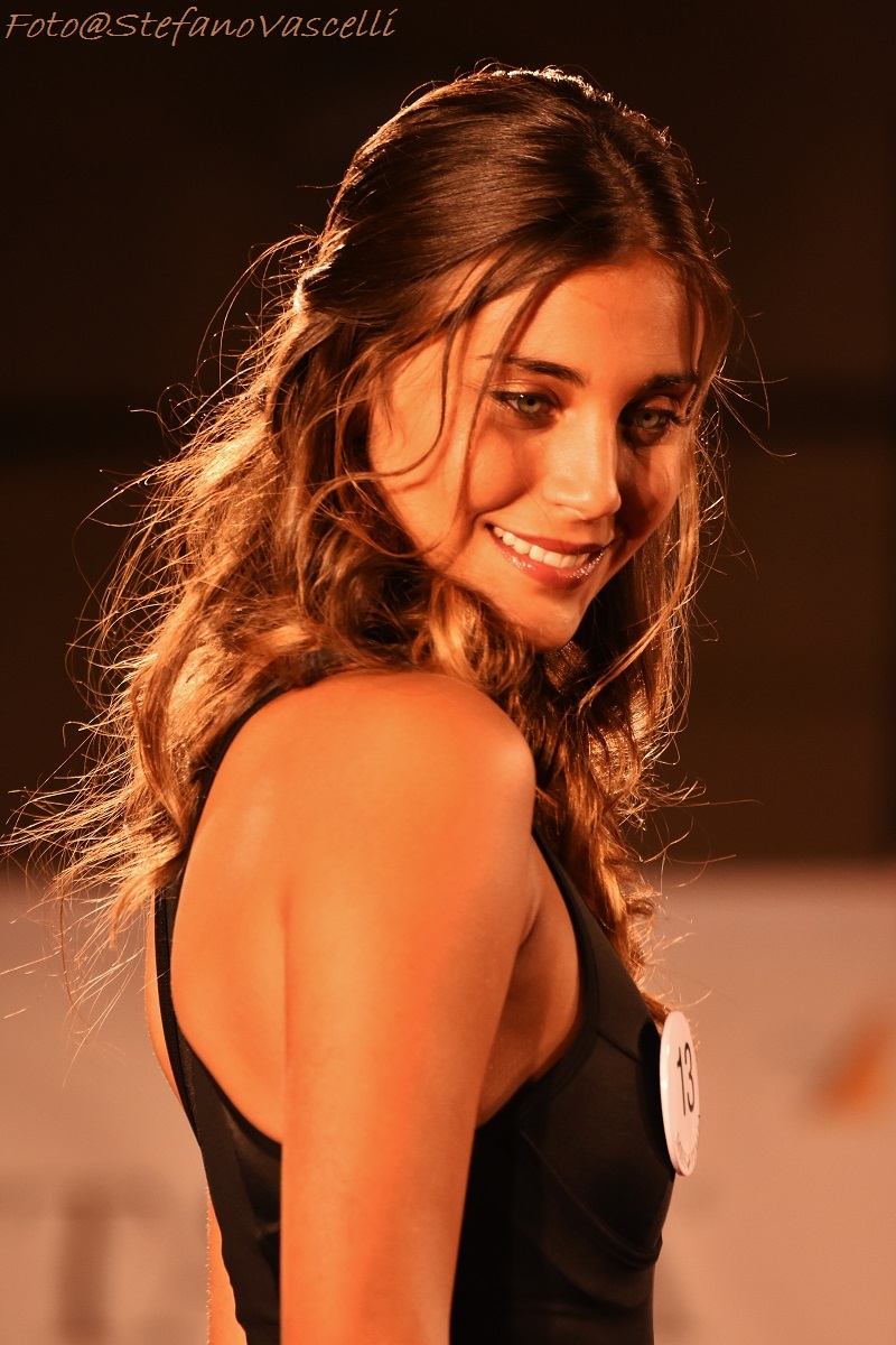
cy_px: 672
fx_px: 27998
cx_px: 448
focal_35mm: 750
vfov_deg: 2.7
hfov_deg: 1.8
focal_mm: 500
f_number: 5.6
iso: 1600
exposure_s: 1/320
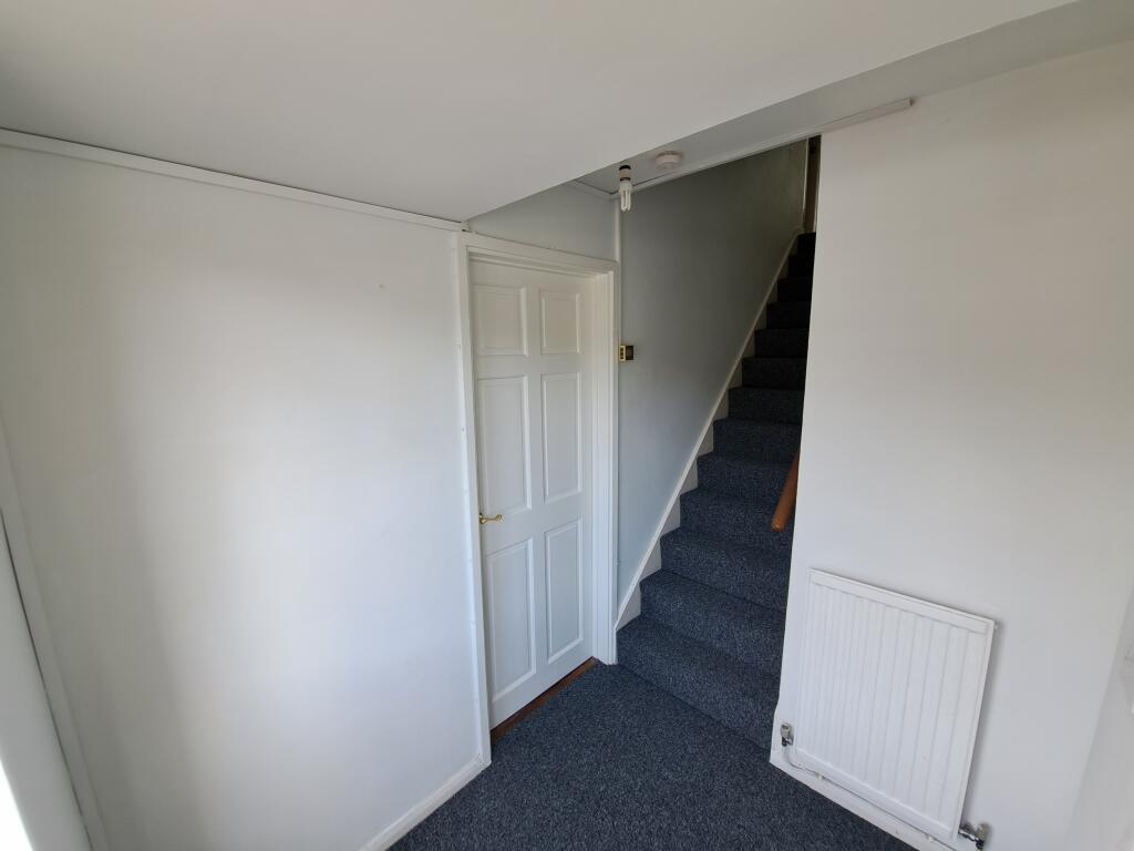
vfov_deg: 89.9
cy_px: 426
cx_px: 567
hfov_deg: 106.2
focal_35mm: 13
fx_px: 426
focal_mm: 1.74
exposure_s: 1/50
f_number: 2.2
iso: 50
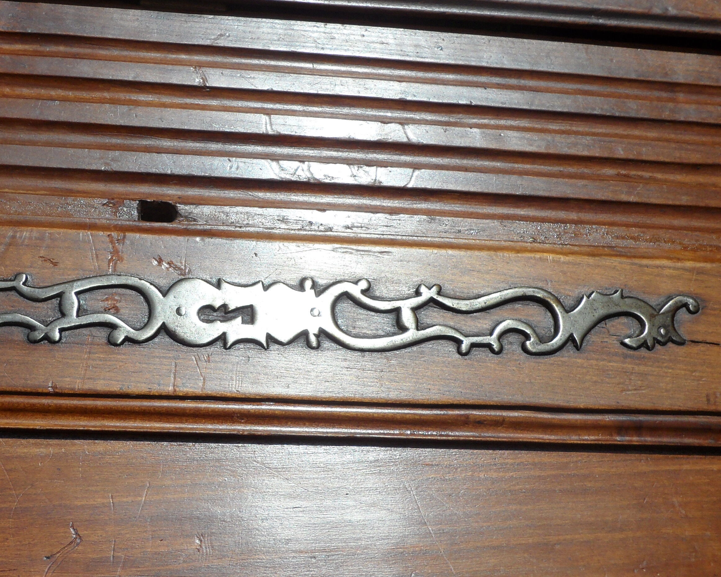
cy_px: 288
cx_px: 258
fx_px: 1152
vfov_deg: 28.1
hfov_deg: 34.5
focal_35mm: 54
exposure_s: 1/250
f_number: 9.4
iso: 80
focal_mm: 5.7
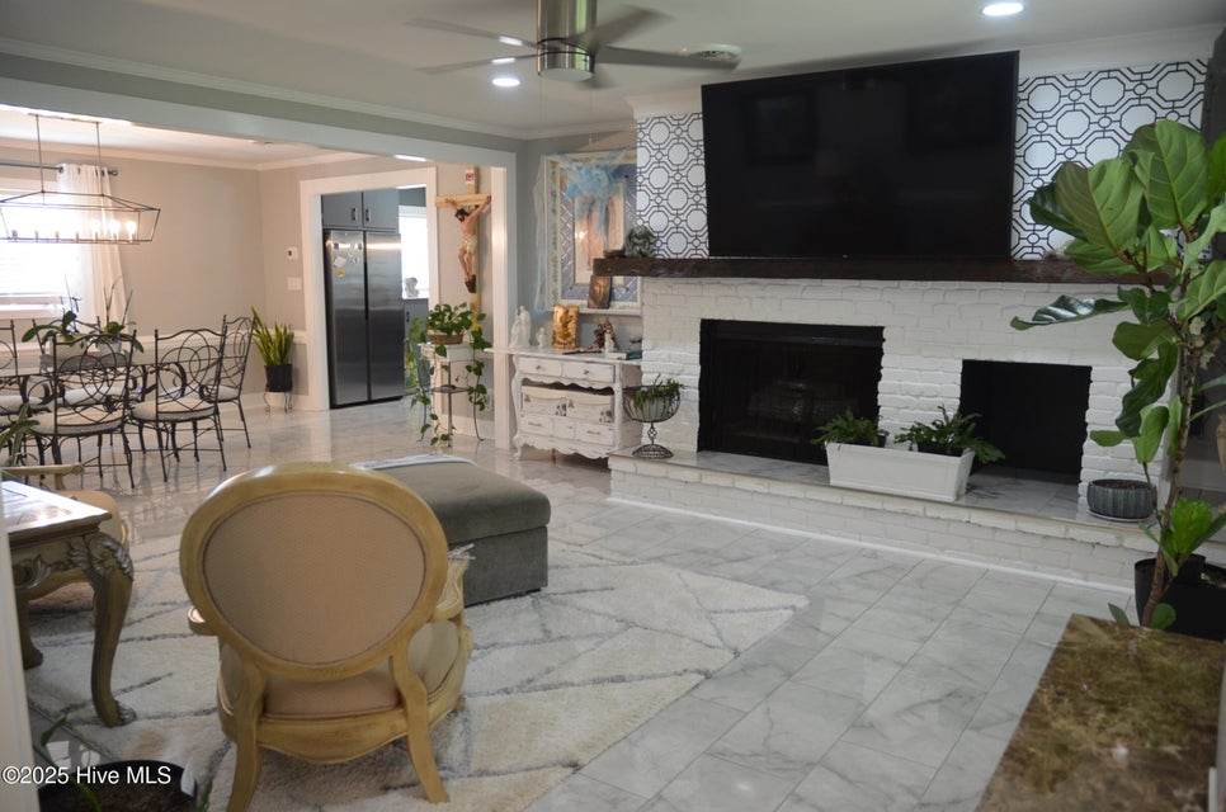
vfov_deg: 47.7
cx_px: 613
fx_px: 918
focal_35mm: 27
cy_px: 406
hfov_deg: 67.5
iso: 560
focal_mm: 18
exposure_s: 1/60
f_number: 4
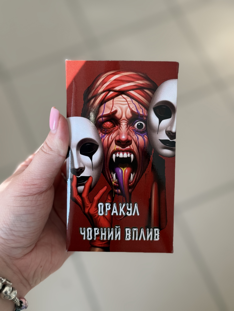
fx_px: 433
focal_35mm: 48
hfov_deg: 30.3
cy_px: 156
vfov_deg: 39.7
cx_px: 117
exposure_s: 1/170
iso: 50
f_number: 1.78
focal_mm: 6.76
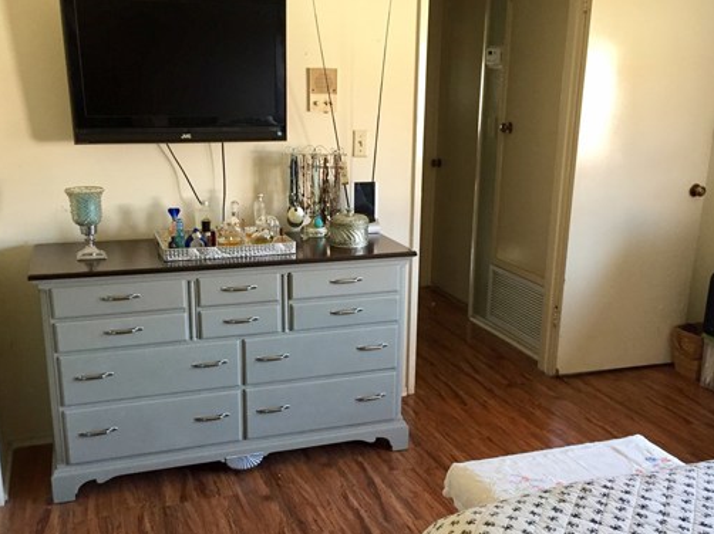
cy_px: 315
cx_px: 360
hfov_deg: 50.2
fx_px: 763
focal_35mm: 37
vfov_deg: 38.5
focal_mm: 4.15
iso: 125
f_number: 2.2
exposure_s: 1/30
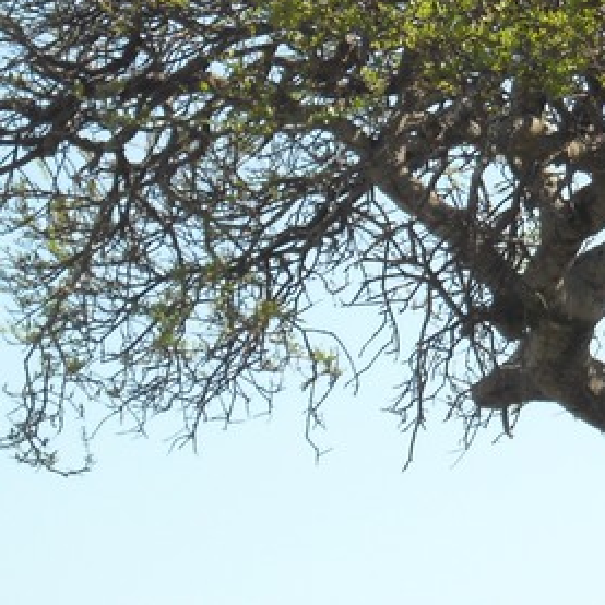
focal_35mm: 268
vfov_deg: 6.5
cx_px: 592
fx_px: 5299
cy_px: -41
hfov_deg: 6.5
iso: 64
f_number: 4.7
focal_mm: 17.1
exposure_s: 1/250
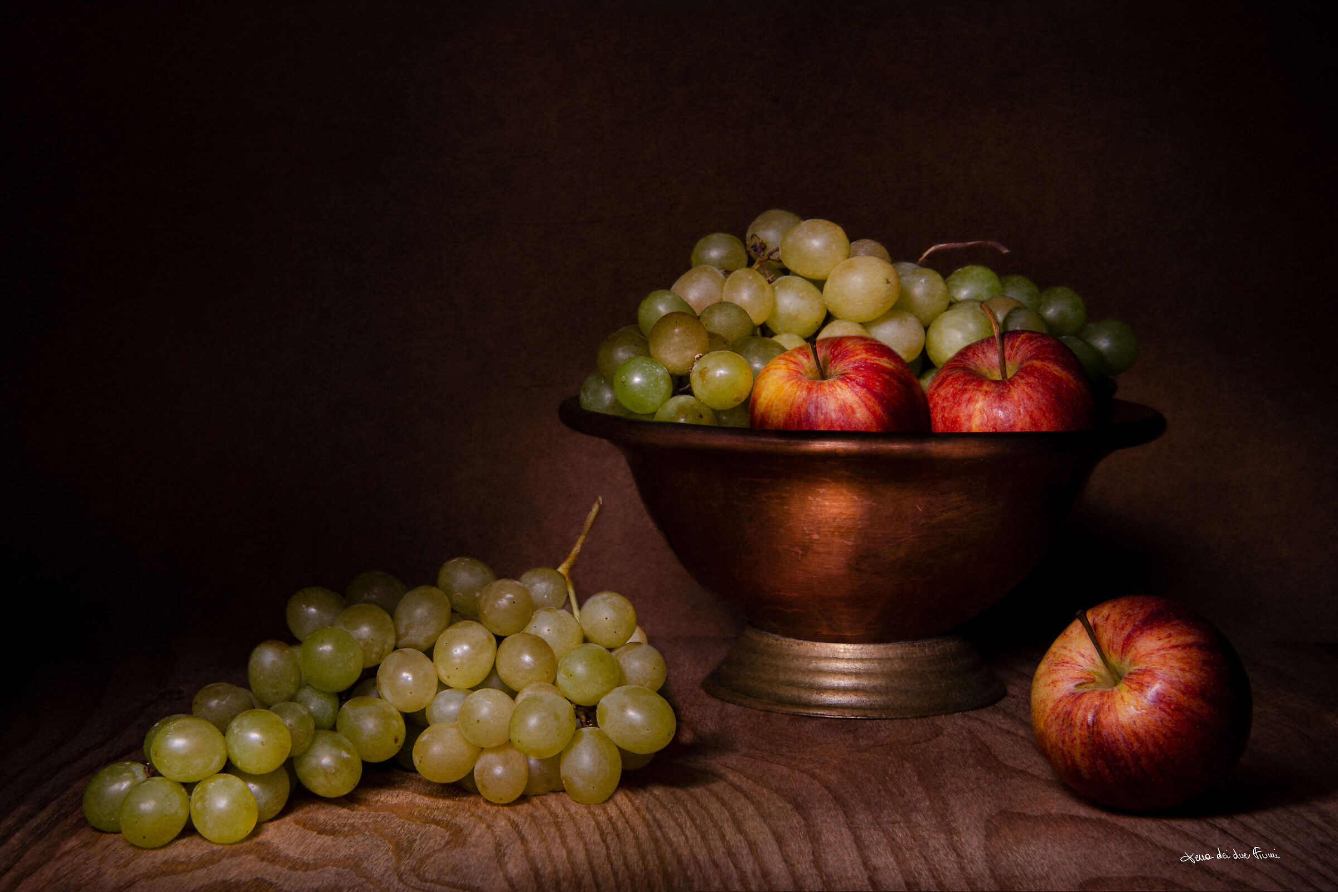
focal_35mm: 63
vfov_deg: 21.6
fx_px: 2341
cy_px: 446
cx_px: 669
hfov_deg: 31.9
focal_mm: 42
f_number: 16
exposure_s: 43
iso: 100
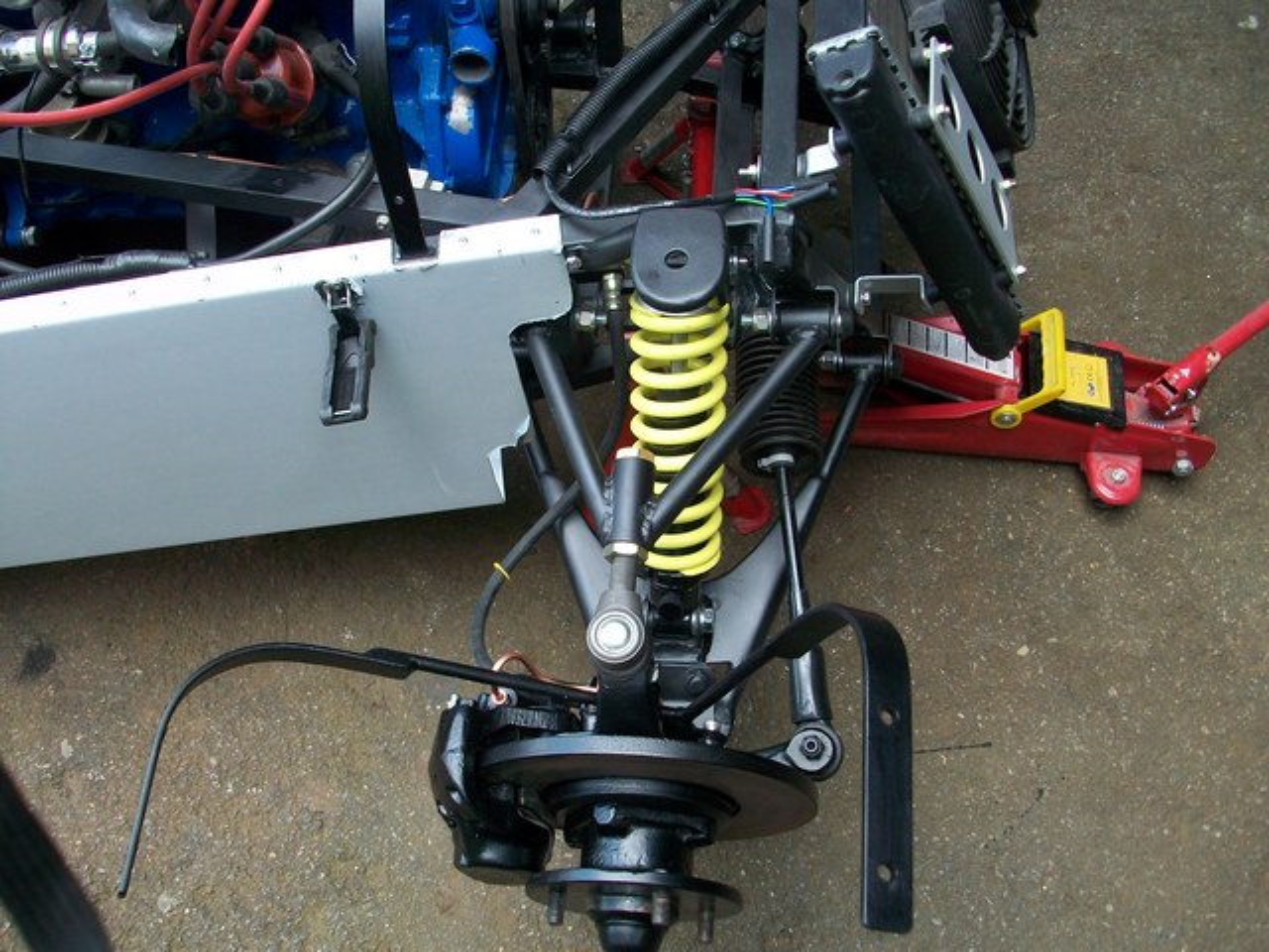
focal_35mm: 34
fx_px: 1246
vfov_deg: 41.8
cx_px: 634
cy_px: 476
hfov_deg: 54.0
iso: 80
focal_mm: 5.7
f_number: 2.8
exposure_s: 1/100
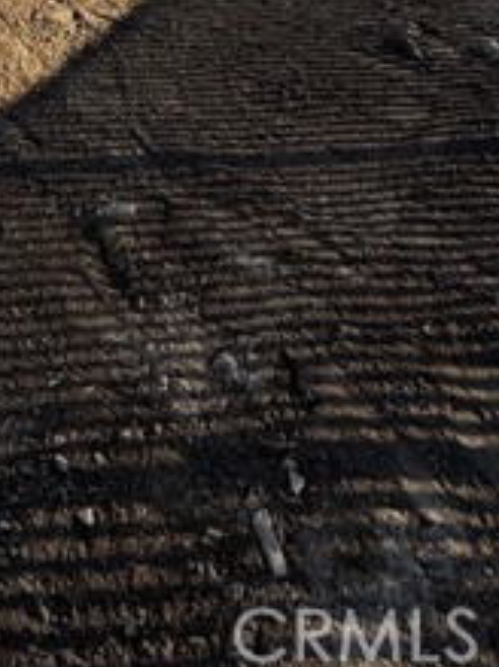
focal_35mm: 41
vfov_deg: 30.1
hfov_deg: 31.7
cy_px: -295
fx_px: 789
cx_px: -30
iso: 50
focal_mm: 2.22
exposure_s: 1/888
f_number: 2.2
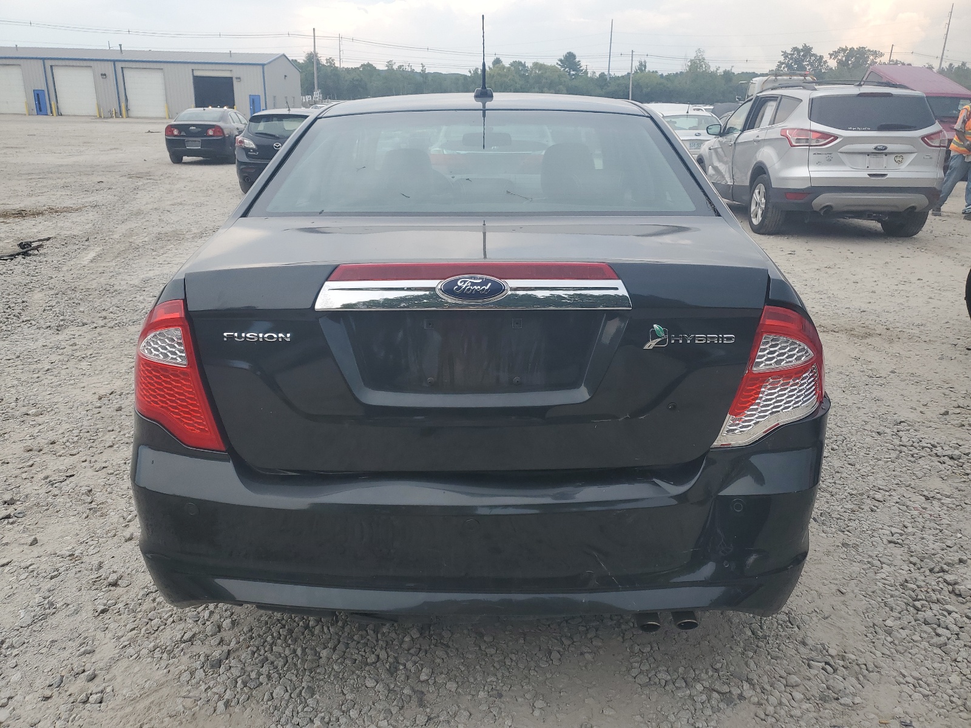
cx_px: 486
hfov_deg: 67.3
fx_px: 729
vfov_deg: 53.1
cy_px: 364
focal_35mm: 26
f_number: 1.5
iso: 50
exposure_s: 1/909
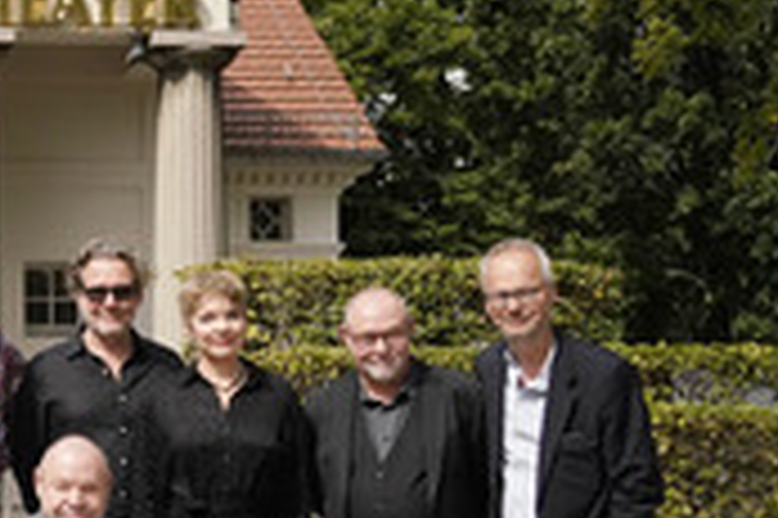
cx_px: -124
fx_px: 1857
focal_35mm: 86
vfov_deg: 15.8
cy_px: 360
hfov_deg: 22.1
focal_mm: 33
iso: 2500
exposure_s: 1/8000
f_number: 5.6
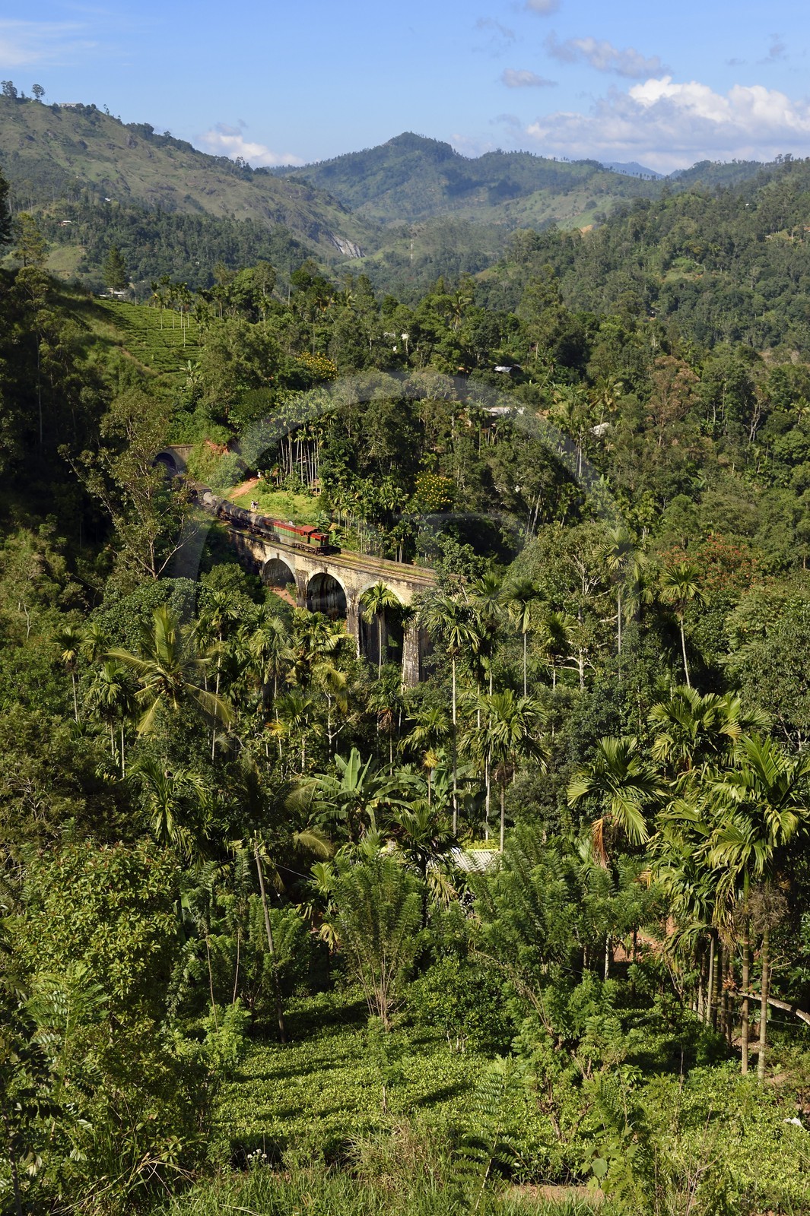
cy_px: 608
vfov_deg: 48.5
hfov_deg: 33.4
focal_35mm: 40
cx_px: 405
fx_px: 1351
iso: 400
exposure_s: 1/400
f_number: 13
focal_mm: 40
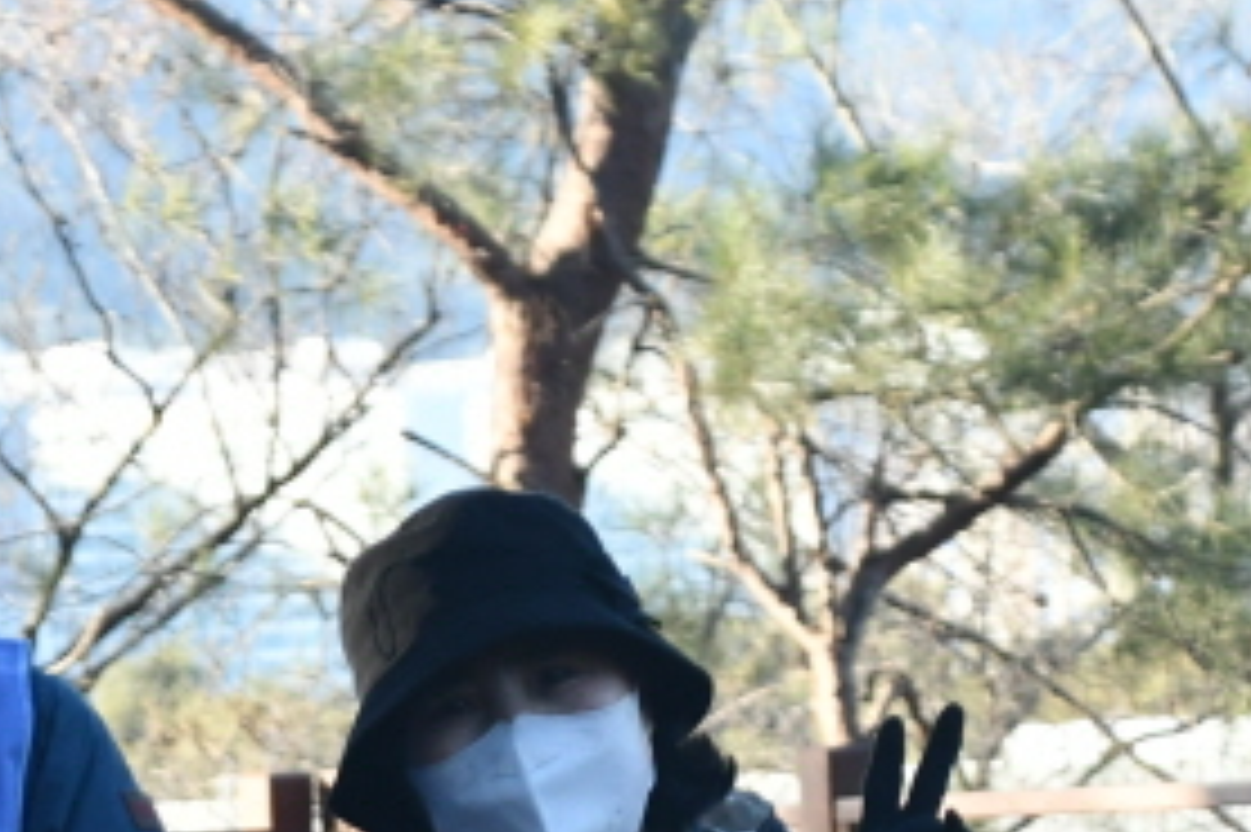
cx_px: 45
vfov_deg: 3.9
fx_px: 12120
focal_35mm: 349
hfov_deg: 5.9
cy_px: 962
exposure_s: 1/250
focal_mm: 62
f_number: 5
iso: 1000
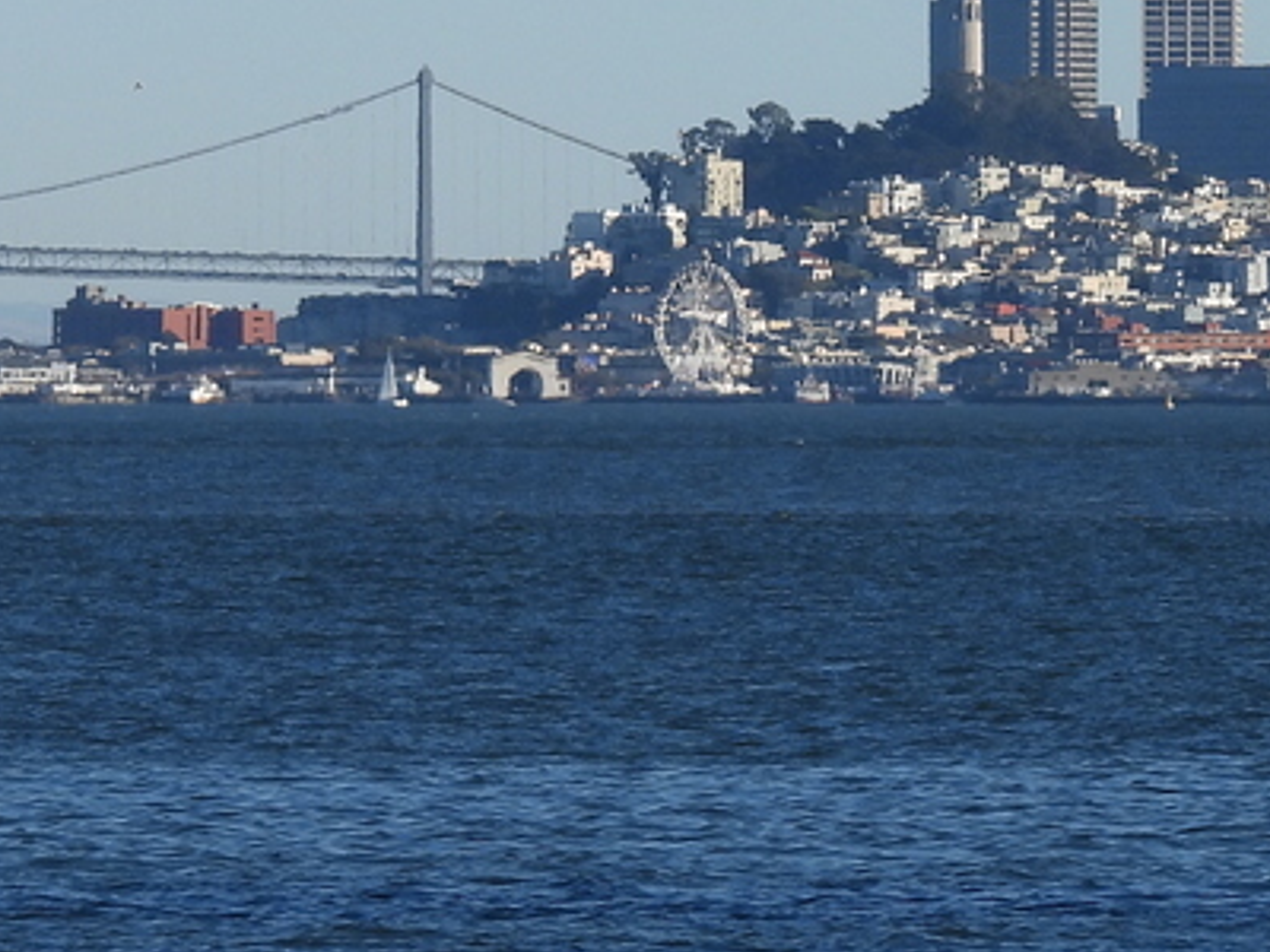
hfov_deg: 2.8
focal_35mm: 704
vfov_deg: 2.1
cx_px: 448
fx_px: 25829
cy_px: 124
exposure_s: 1/800
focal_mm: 39.3
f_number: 4.5
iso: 100
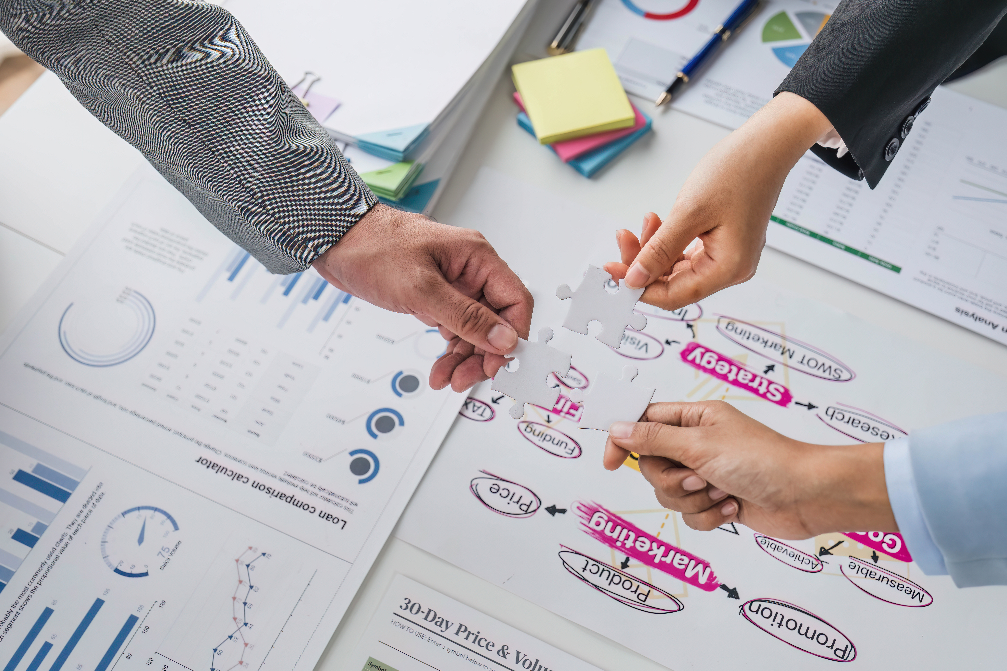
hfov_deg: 43.6
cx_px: 504
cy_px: 336
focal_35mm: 45
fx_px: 1259
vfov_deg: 29.9
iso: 400
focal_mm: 30.2
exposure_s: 1/420
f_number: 2.8
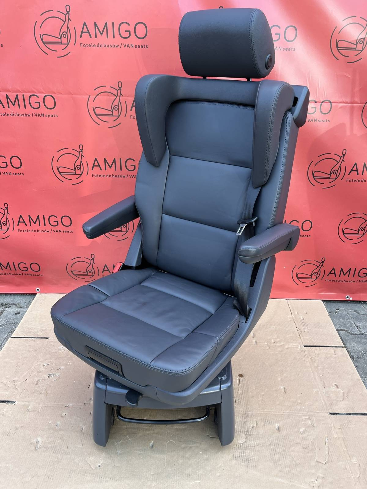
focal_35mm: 26
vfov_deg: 67.3
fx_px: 368
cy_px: 244
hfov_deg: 53.1
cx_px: 184
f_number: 1.6
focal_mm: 5.1
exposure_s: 1/122
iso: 40
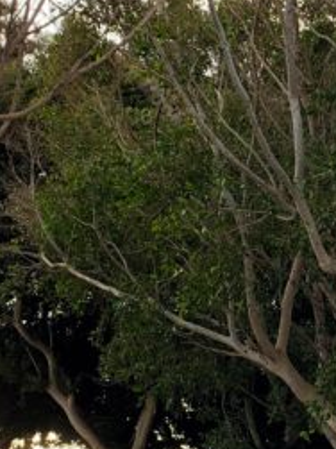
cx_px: 386
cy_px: 327
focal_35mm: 106
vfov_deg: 18.5
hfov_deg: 13.6
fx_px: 1373
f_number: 1.8
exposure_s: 1/300
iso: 25
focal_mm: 4.25
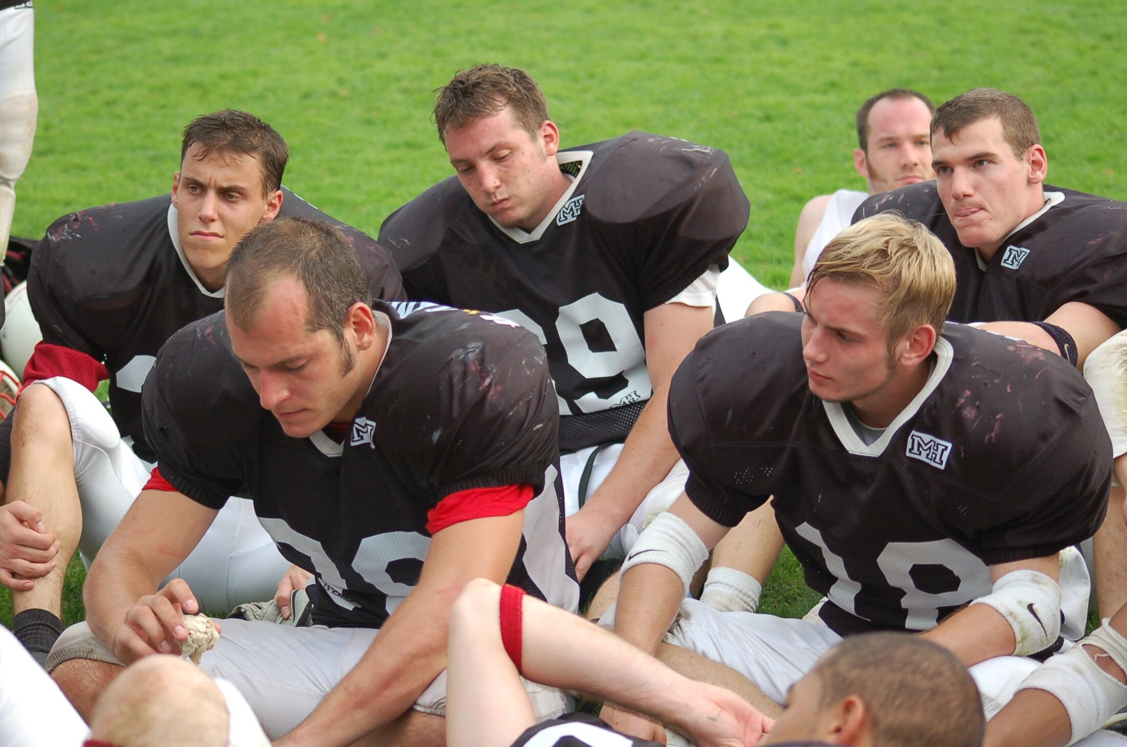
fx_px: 3281
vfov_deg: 13.0
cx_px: 564
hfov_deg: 19.5
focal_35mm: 105
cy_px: 374
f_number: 4
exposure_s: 1/640
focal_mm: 70
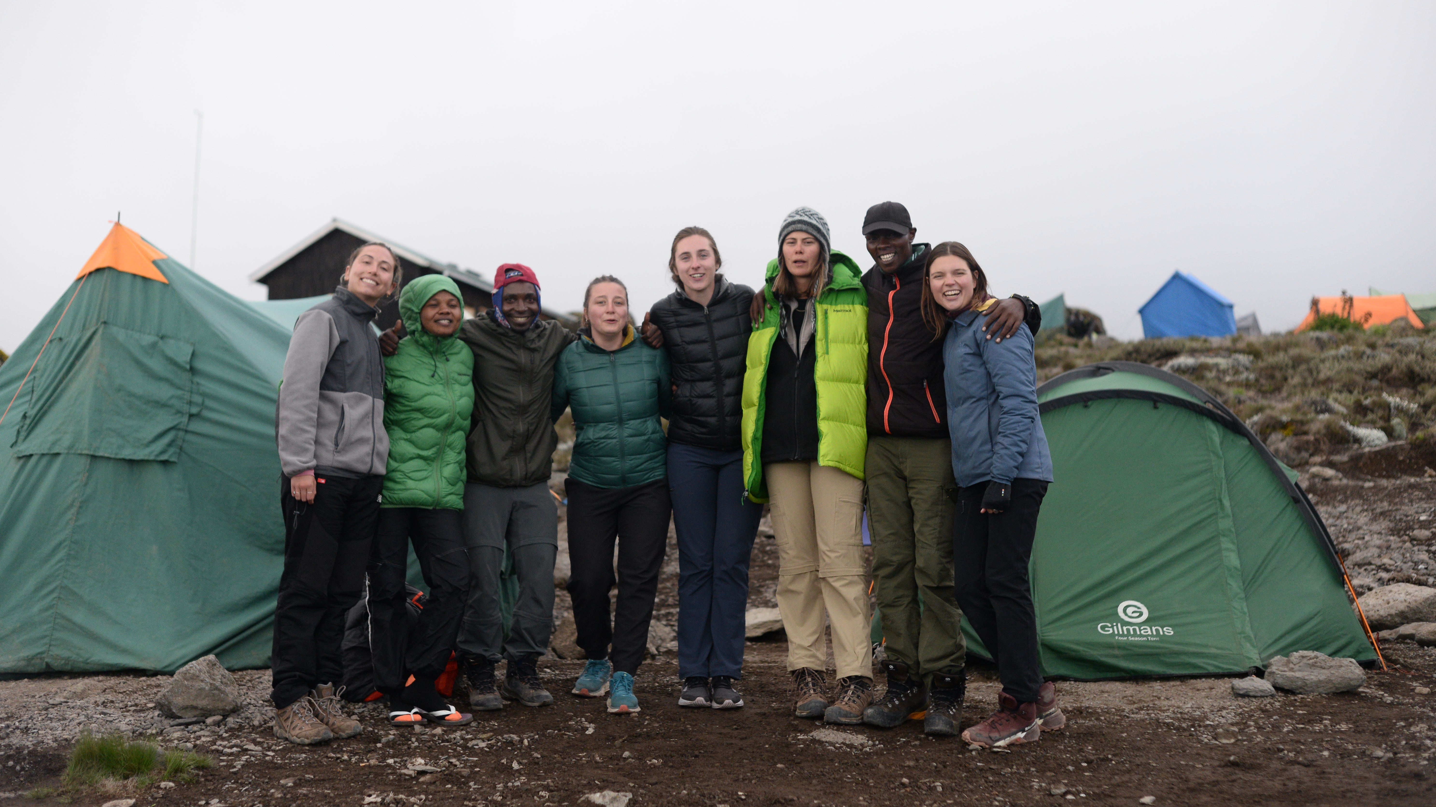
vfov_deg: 22.6
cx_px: 722
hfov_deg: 39.2
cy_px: 390
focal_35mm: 53
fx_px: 2018
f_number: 2.8
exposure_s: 1/2500
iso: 1600
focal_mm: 50
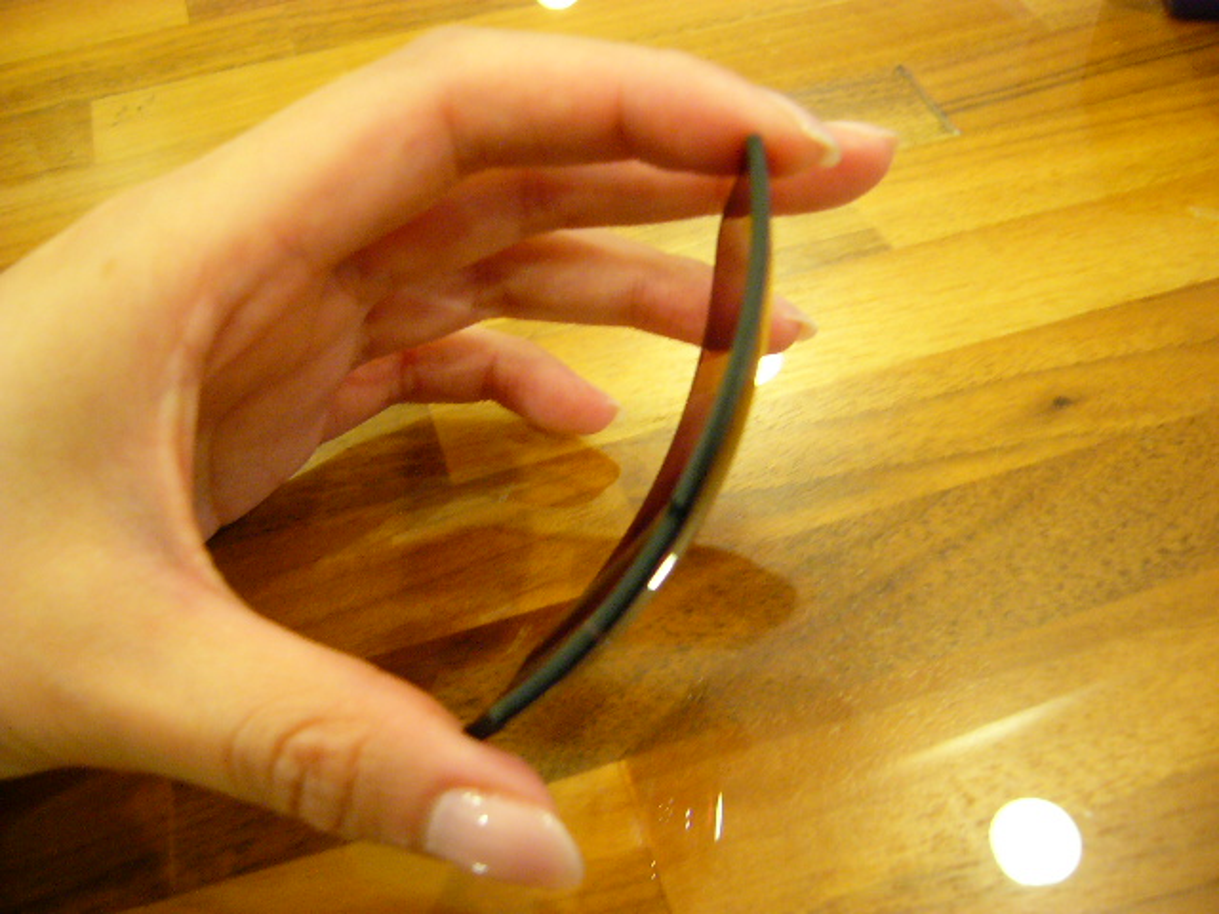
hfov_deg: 52.6
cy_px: 457
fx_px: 1233
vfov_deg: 40.7
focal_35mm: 35
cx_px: 610
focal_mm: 5.8
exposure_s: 1/15
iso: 200
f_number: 2.8
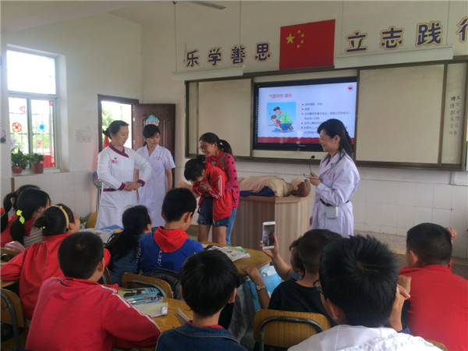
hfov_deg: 61.7
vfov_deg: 48.2
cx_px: 234
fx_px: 392
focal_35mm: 29
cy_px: 176
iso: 64
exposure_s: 1/100
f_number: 2.2
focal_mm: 4.15
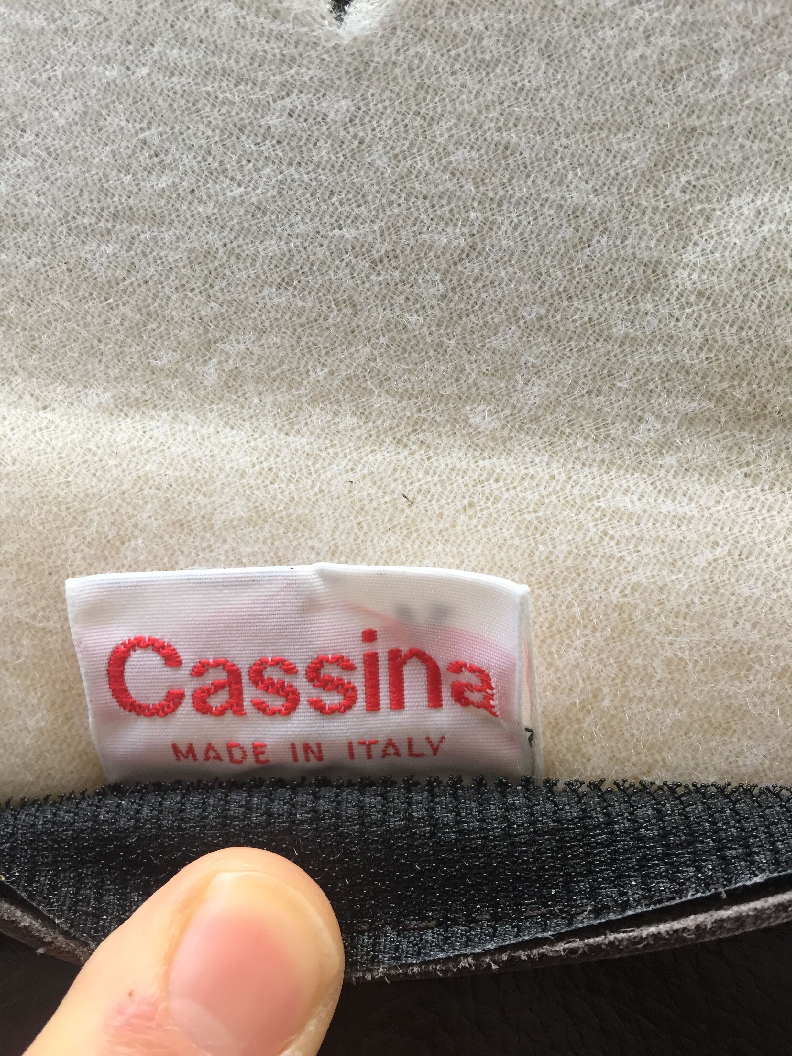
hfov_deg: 48.2
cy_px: 528
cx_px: 396
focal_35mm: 29
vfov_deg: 61.7
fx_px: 885
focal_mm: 4.15
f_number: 2.2
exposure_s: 1/33
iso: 40
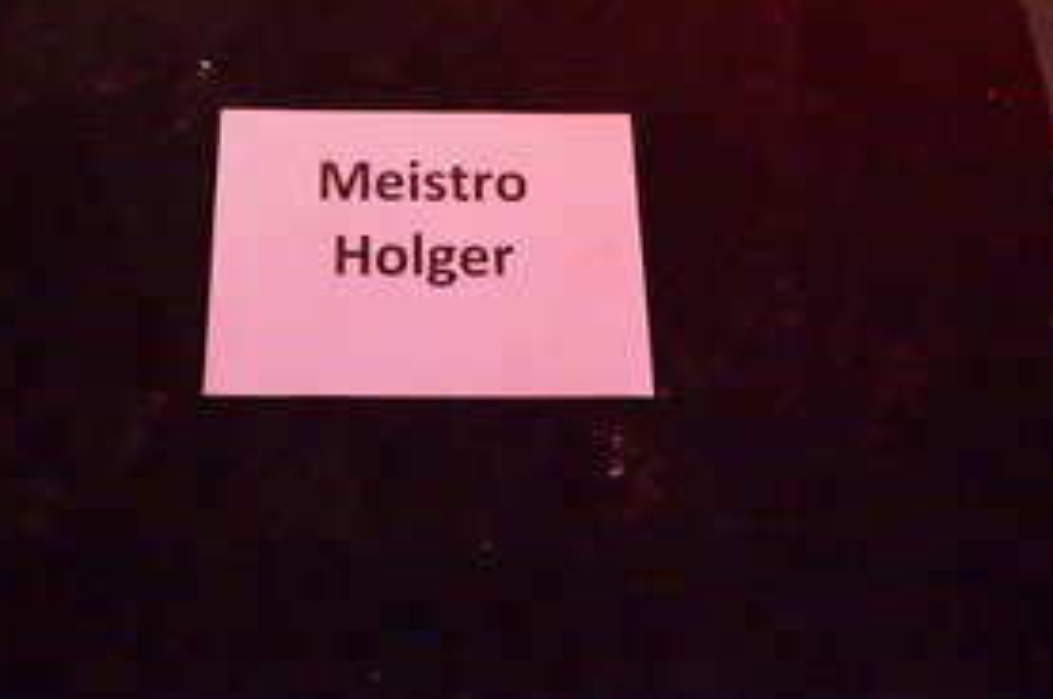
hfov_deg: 49.2
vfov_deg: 33.9
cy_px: 255
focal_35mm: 39
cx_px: 411
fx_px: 1139
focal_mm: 18
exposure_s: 1/250
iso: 16000
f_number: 4.5
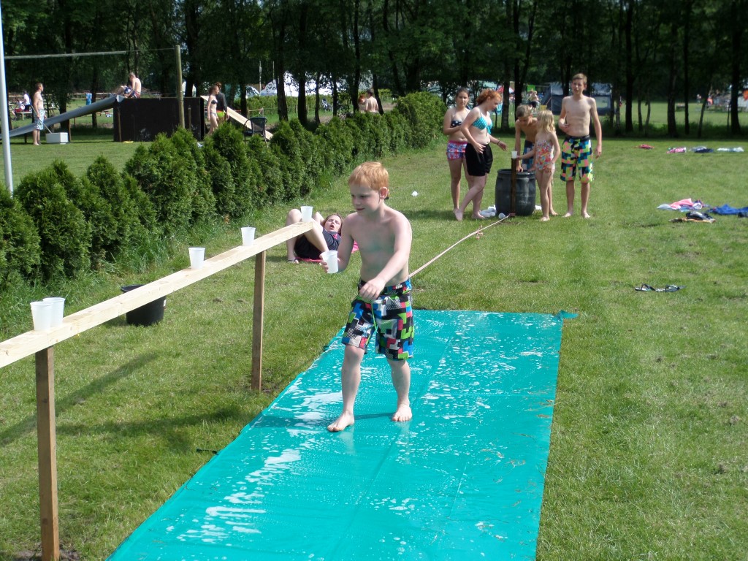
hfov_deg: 31.2
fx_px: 1340
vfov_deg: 23.7
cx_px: 374
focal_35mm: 62
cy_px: 280
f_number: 4
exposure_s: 1/350
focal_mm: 10.2
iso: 80
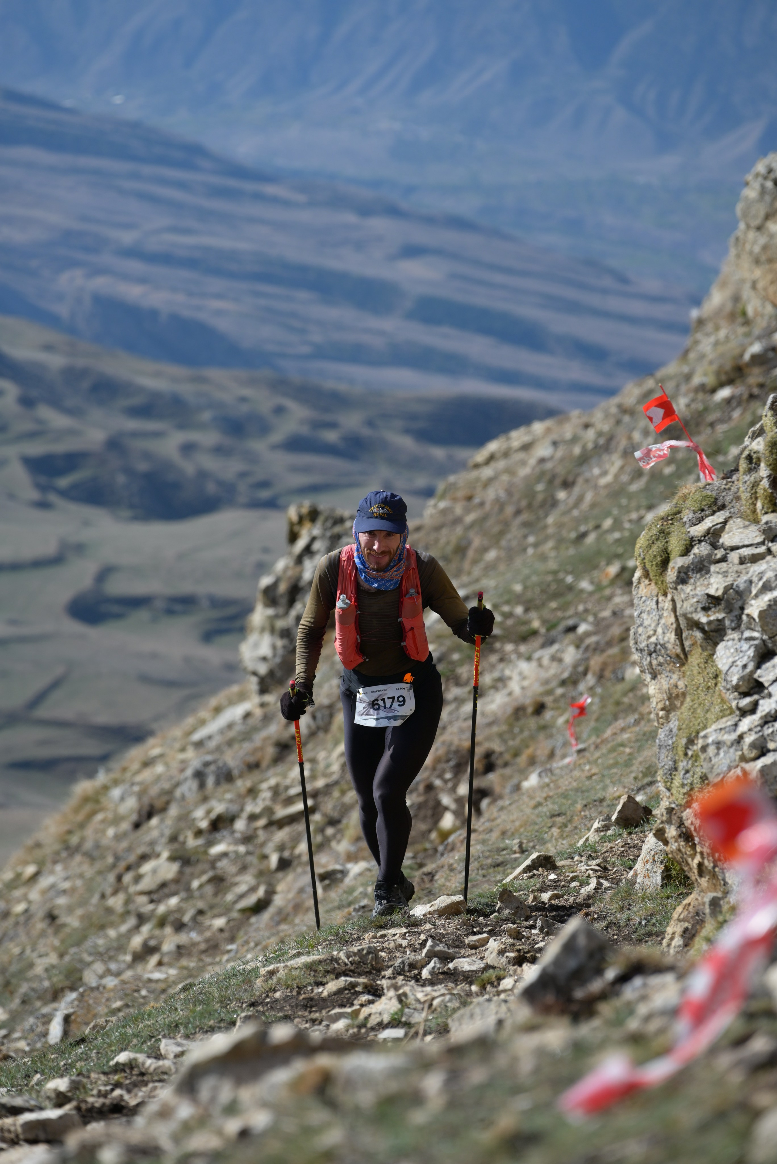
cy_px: 582
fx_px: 4851
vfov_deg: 13.7
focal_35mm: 150
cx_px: 388
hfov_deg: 9.2
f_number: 4.5
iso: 250
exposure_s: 1/2000
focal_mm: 150
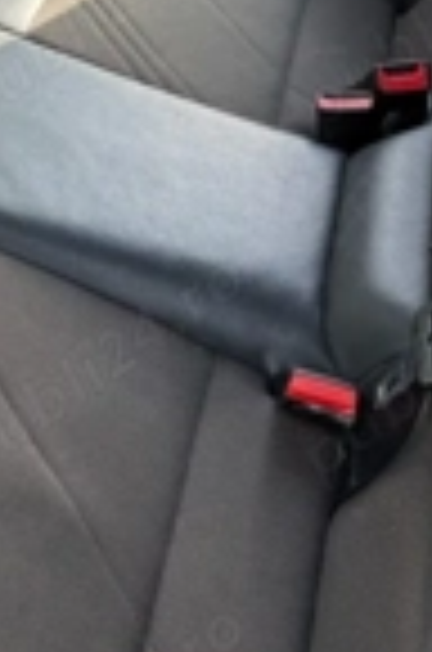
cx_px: -162
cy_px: 72
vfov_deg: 28.2
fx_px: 1248
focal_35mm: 69
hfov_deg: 18.1
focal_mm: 6.76
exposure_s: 1/247
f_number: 1.78
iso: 100
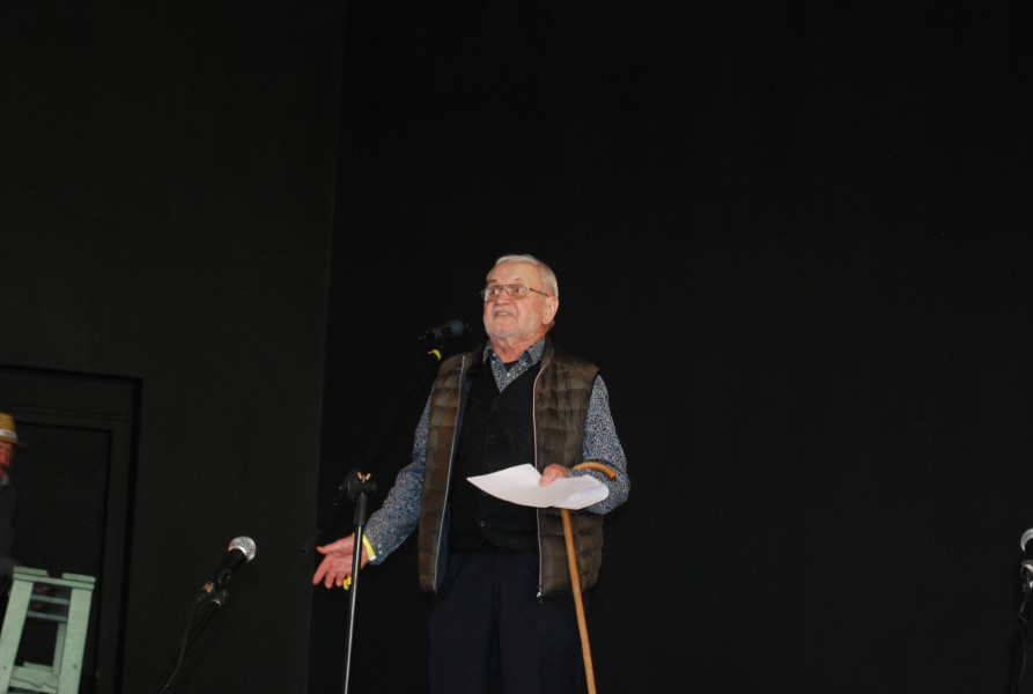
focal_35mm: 82
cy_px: 347
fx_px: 2373
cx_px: 516
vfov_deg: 16.6
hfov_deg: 24.6
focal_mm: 55
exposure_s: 1/60
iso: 800
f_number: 5.6
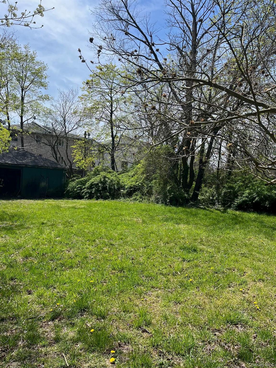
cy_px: 184
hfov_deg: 53.1
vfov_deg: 67.3
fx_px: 276
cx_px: 138
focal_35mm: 26
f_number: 1.6
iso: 50
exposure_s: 1/2755
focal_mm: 5.1
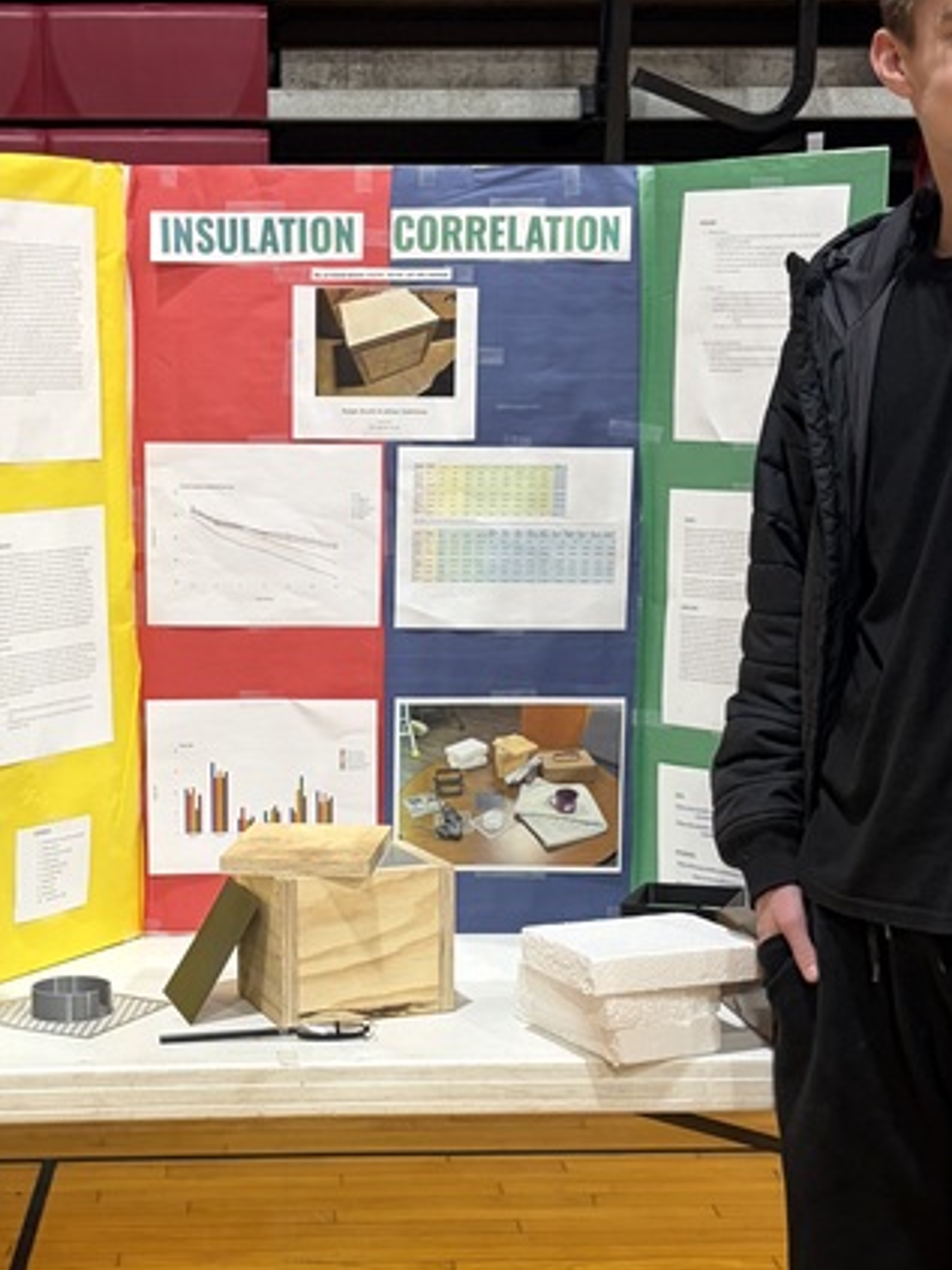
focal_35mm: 63
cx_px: 336
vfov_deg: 30.6
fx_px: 2311
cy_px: 766
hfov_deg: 23.2
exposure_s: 1/60
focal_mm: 5.96
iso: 100
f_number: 1.6
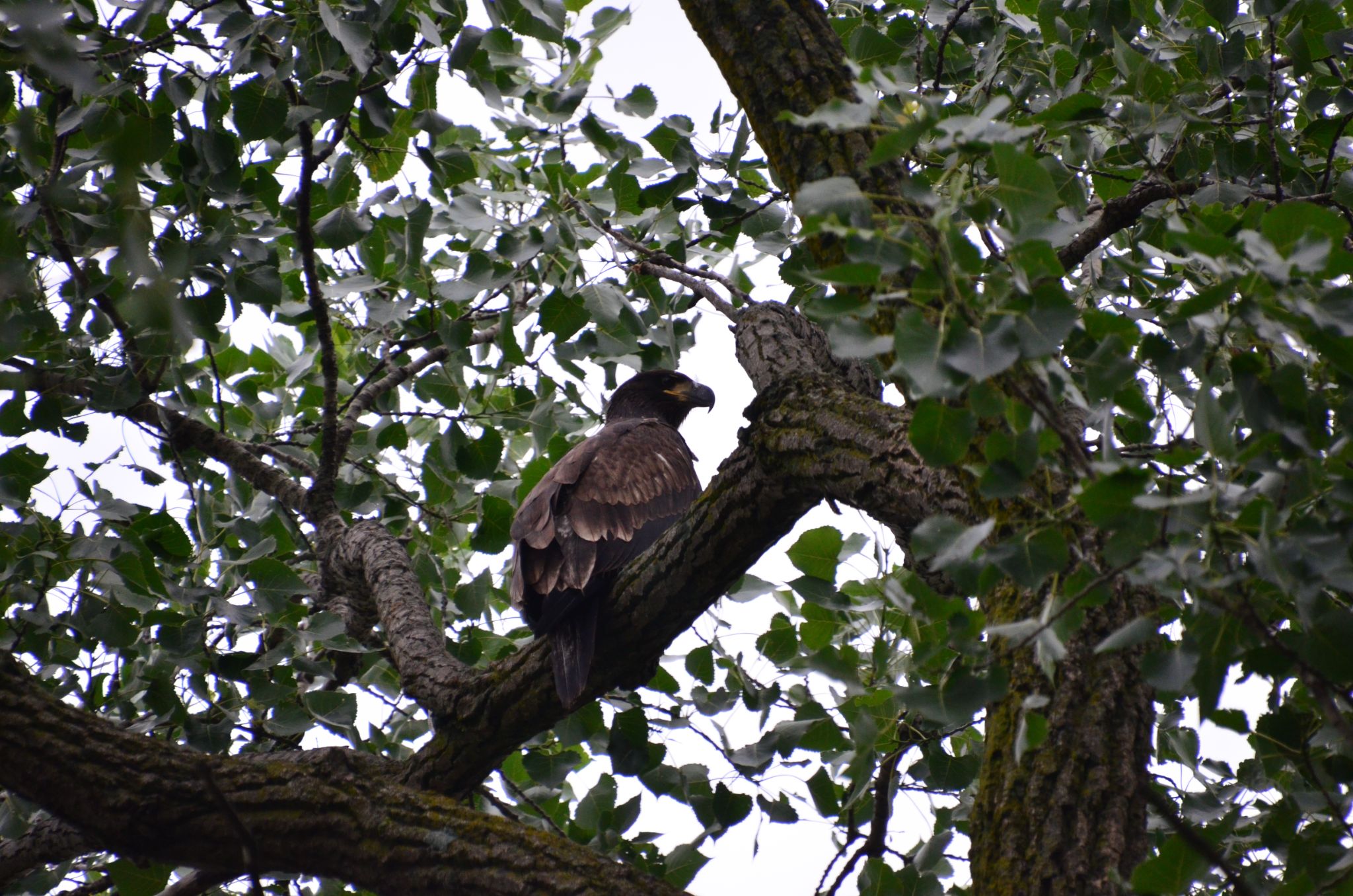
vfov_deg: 2.3
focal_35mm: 600
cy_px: 448
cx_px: 676
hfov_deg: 3.4
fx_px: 22501
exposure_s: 1/800
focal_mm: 400
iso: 1250
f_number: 6.3
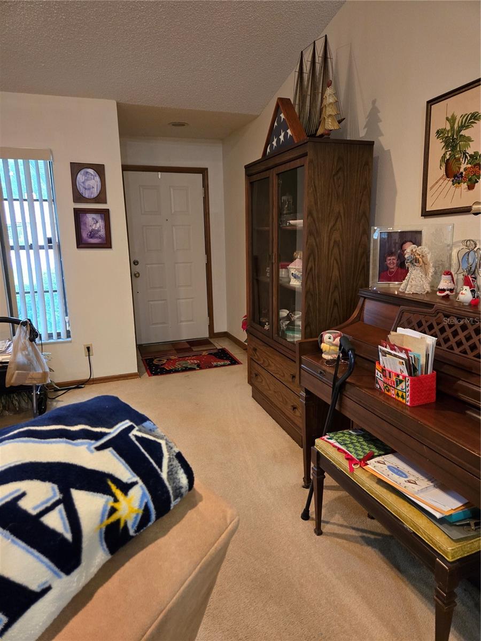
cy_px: 320
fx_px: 426
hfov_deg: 58.9
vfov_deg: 73.9
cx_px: 240
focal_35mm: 23
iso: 640
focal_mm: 5.4
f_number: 1.8
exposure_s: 1/60
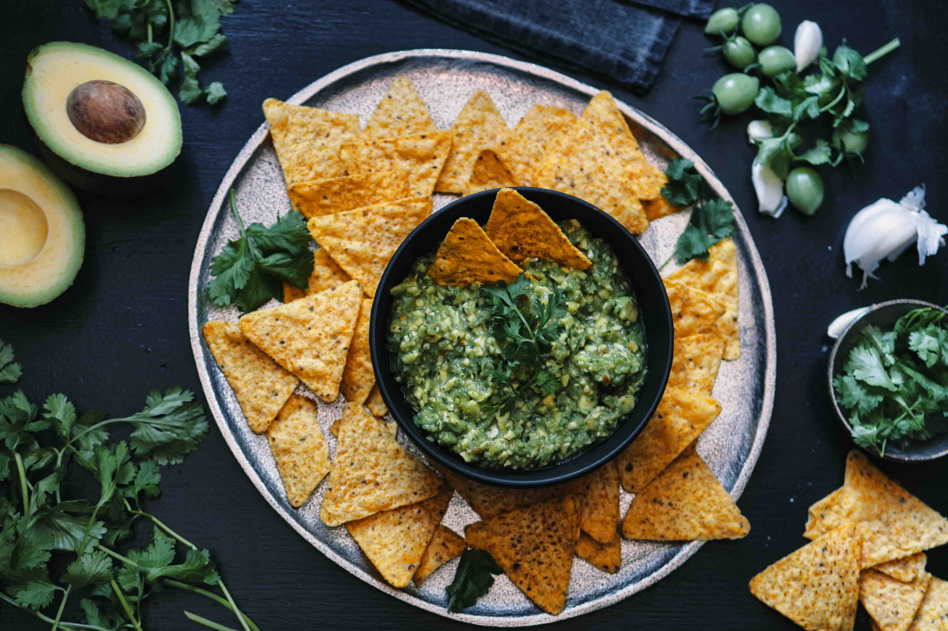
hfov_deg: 28.9
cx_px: 474
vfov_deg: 19.4
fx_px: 1842
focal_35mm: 70
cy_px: 316
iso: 320
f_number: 1.8
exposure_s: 1/80
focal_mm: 35
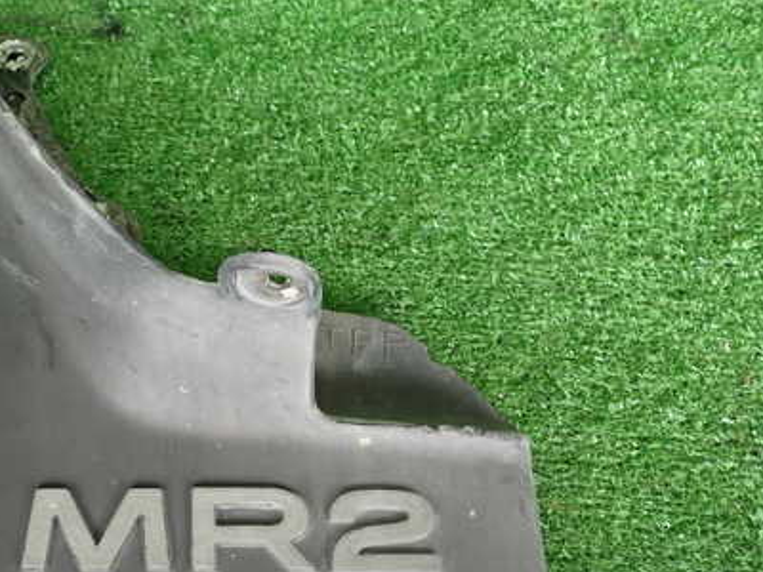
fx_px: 1058
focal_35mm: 48
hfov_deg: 38.8
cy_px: 364
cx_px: 206
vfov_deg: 30.1
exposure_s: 1/30
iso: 250
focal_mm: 5.79
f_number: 2.4
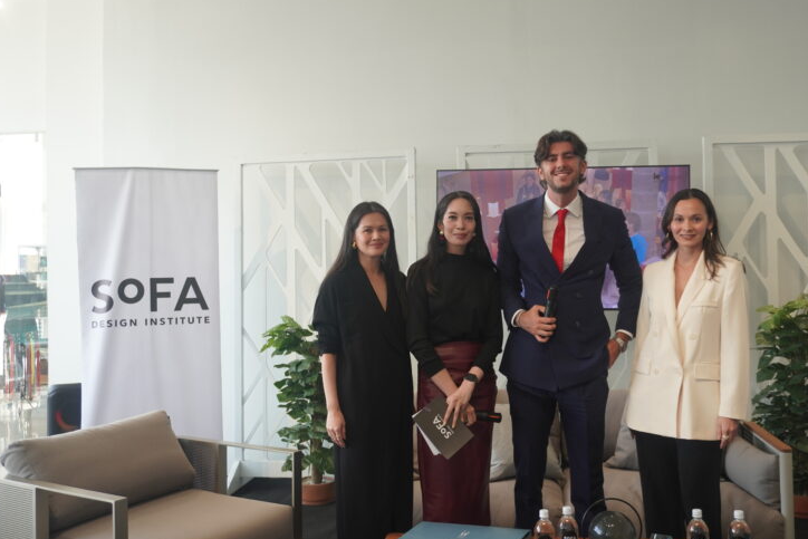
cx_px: 416
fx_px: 786
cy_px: 270
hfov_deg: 54.4
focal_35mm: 35
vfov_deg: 37.9
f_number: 4
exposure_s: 1/160
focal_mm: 22
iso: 400
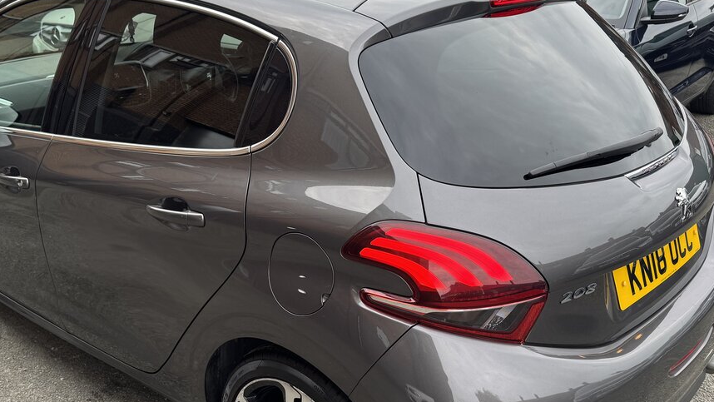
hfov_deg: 51.3
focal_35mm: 39
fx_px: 739
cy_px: 273
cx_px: 291
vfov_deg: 30.2
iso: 80
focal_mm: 6.76
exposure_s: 1/383
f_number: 1.78
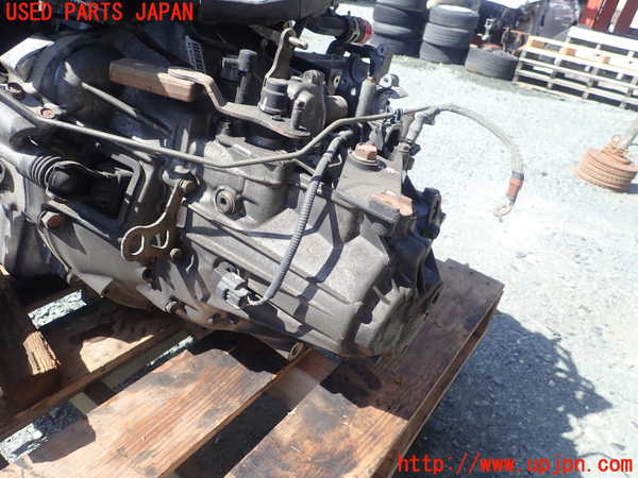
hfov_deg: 69.4
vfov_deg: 54.9
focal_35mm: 25
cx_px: 319
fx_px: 461
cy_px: 239
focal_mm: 4.5
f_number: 2.8
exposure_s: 1/400
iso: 100
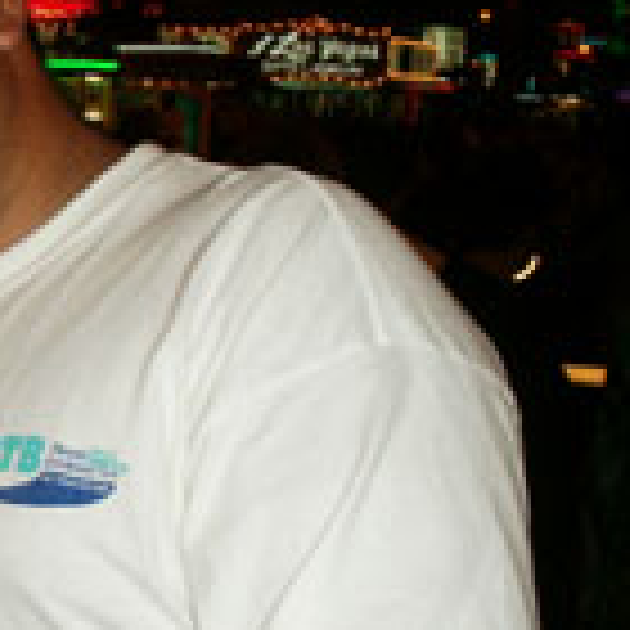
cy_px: 400
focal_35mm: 84
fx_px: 1730
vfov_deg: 20.6
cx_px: -166
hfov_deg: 19.2
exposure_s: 1/40
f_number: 7.1
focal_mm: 7.7
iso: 50
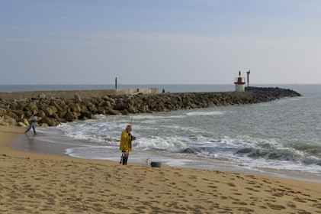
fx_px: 601
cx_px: 160
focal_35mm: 68
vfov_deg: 20.1
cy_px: 107
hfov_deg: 29.9
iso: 100
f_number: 11
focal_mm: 45
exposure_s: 1/160
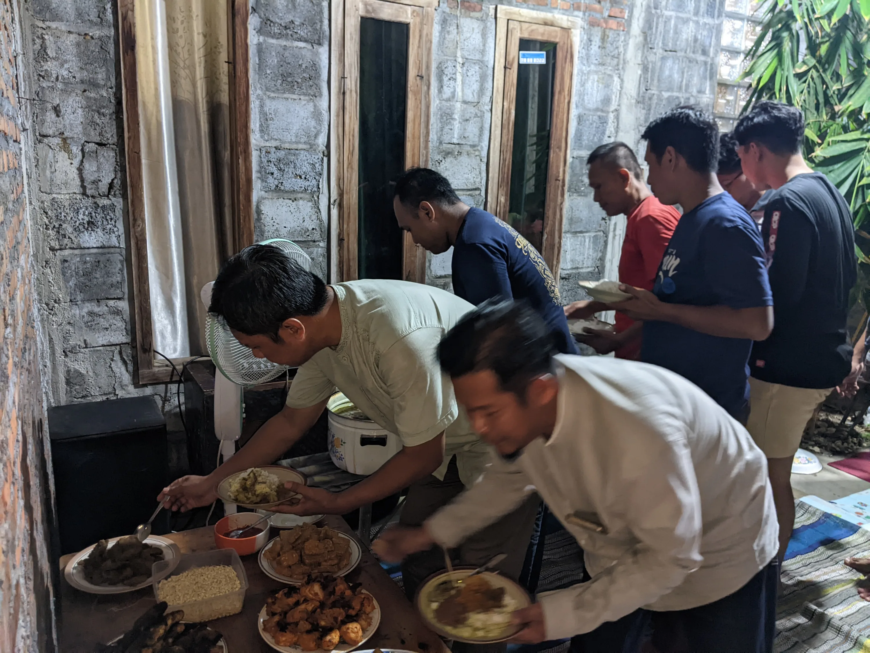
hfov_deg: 65.3
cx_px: 435
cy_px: 326
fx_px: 679
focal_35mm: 27
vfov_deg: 51.4
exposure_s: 1/25
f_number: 1.8
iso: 386
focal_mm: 4.44
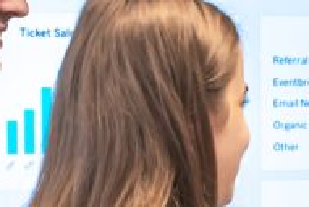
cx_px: 586
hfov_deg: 7.4
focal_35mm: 268
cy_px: 294
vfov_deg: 5.1
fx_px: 2304
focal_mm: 50
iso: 640
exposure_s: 1/100
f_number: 5
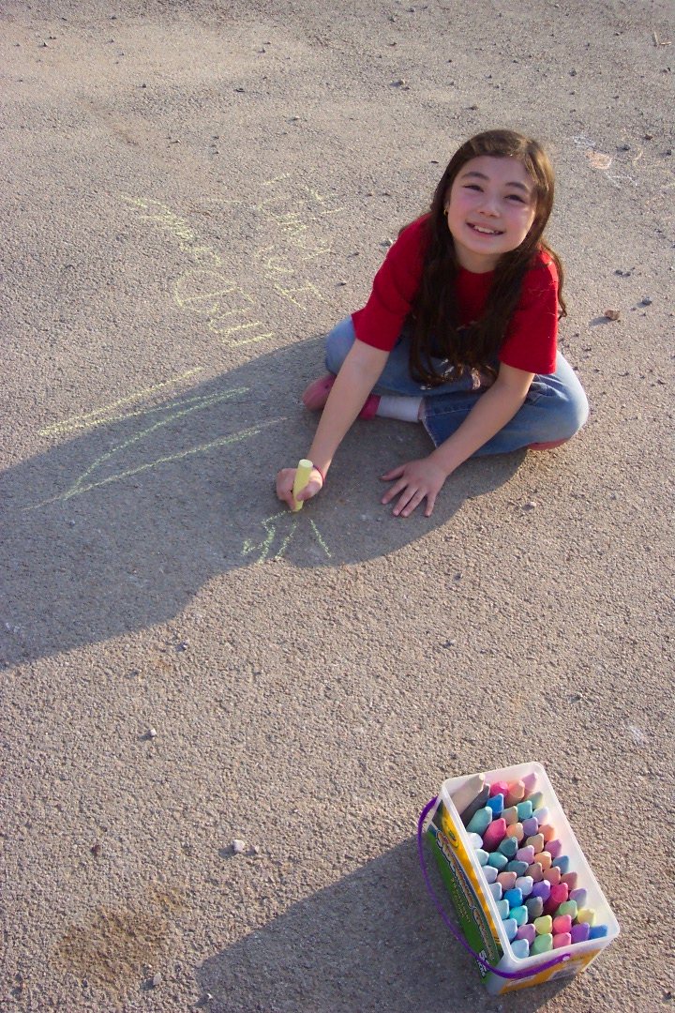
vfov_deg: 50.7
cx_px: 338
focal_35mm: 38
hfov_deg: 35.1
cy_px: 506
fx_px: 1069
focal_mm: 8
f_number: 2.8
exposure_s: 1/700
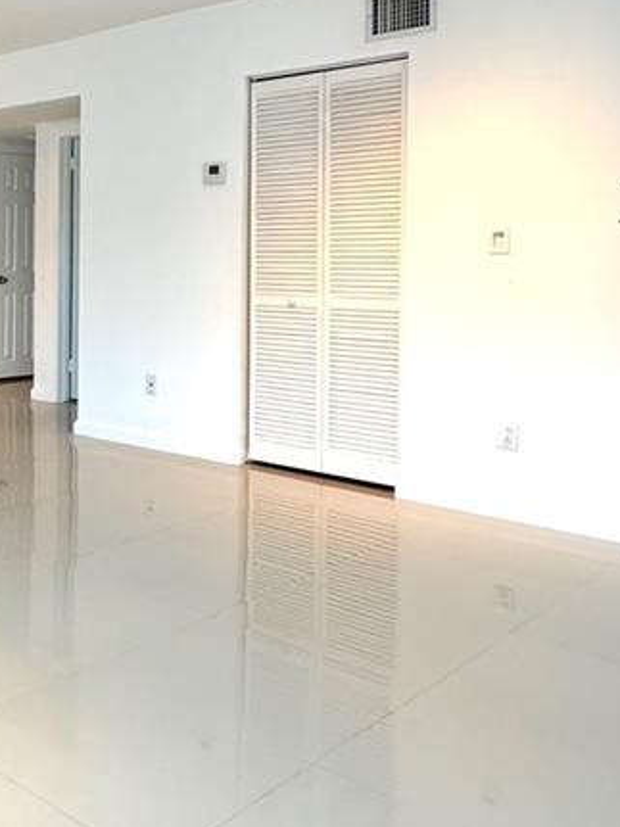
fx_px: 932
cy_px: 269
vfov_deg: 47.0
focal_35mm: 39
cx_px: -194
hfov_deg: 29.4
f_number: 2.2
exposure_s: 1/99
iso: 320
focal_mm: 2.22
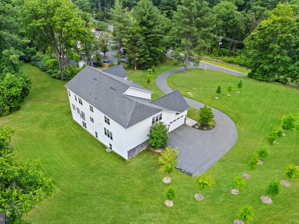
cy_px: 112
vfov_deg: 56.8
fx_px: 207
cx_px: 138
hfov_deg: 71.5
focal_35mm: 24
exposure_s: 1/350
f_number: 2.8
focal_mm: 8.38
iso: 200
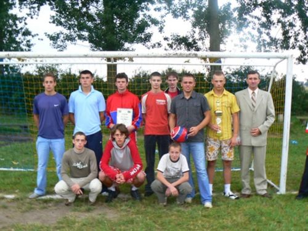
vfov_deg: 32.2
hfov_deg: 42.1
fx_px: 400
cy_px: 116
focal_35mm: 45
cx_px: 154
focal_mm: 6.1
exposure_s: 1/30
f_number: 2.8
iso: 100
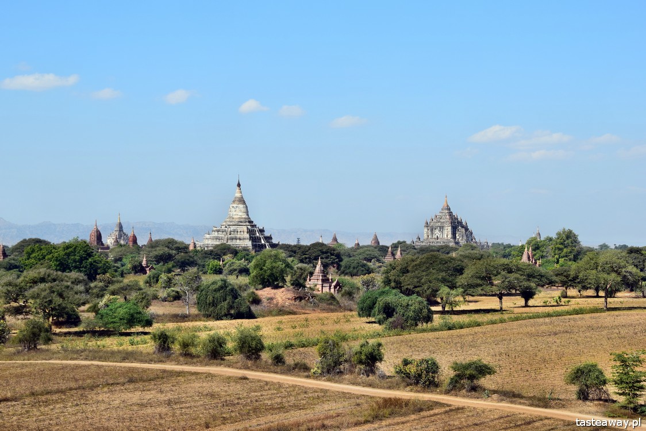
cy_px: 216
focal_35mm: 78
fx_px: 1400
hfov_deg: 26.0
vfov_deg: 17.5
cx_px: 323
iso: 360
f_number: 11
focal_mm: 52
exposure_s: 1/500
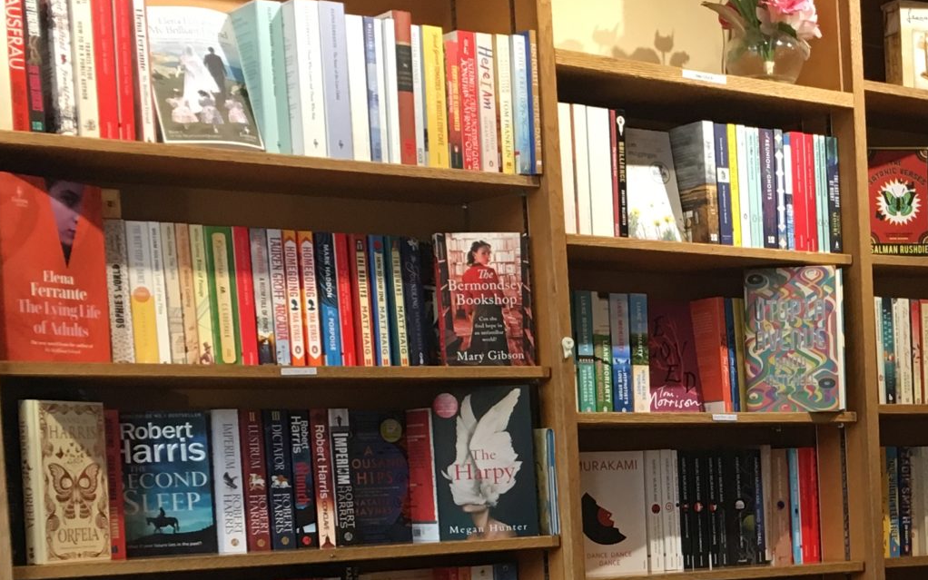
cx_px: 959
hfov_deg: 25.3
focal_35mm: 77
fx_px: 1948
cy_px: 604
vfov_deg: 16.5
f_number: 2.2
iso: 50
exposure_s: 1/33
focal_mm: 4.15
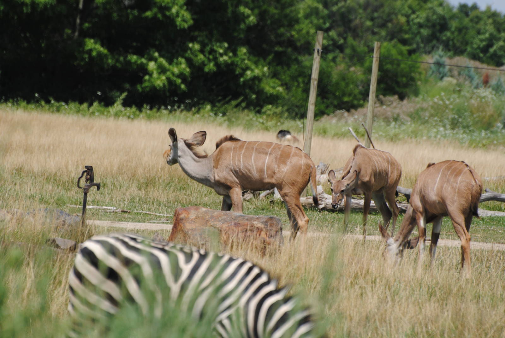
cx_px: 252
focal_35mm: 450
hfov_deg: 4.6
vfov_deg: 3.1
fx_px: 6320
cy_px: 169
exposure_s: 1/1000
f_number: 5.6
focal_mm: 300
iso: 200
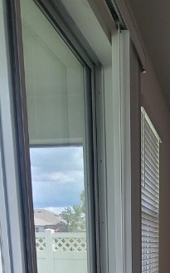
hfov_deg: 28.5
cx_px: 158
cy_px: 316
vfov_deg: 37.0
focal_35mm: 43
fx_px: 319
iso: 64
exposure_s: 1/120
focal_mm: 2.2
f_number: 2.2
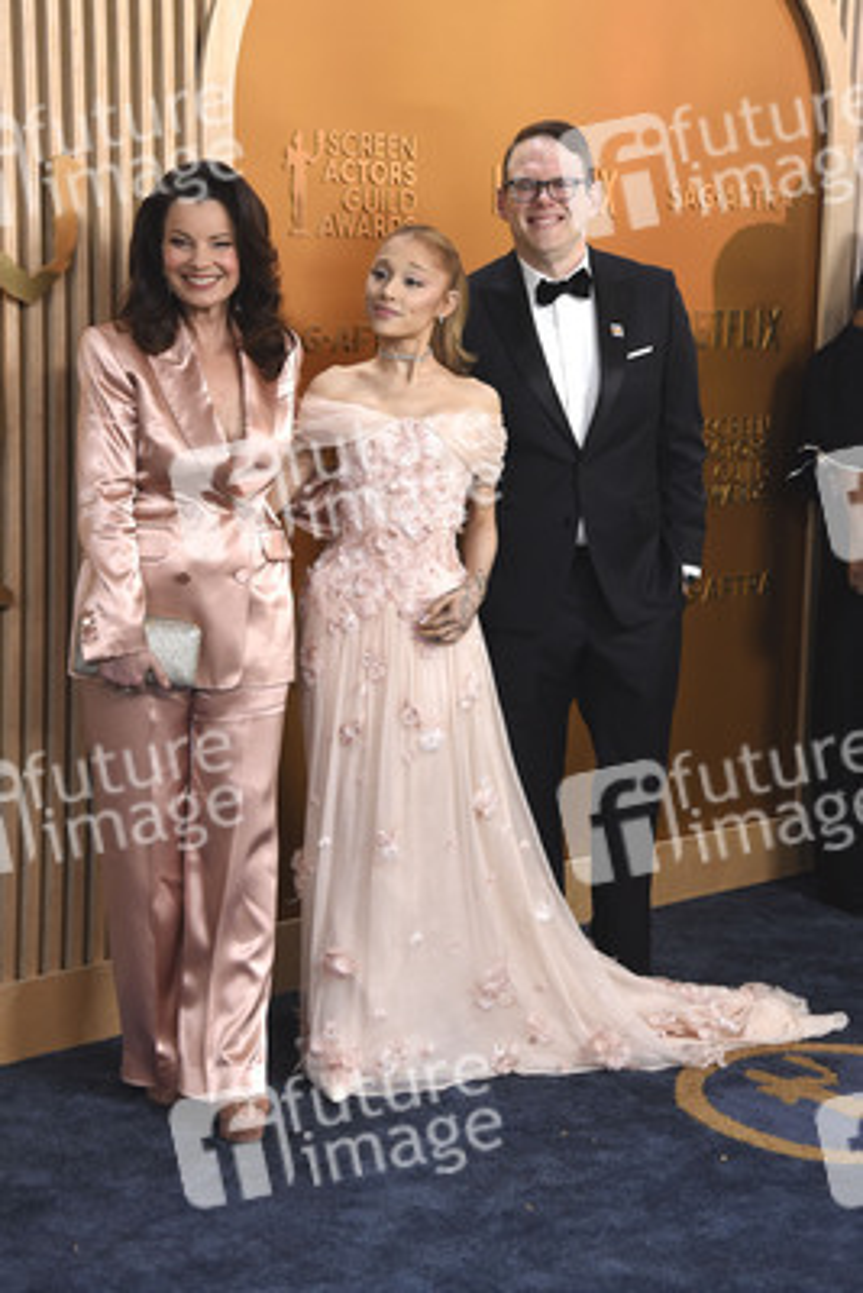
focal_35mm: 65
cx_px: 432
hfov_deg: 20.9
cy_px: 646
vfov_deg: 30.9
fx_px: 2335
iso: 2500
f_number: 5
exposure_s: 1/250
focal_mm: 65
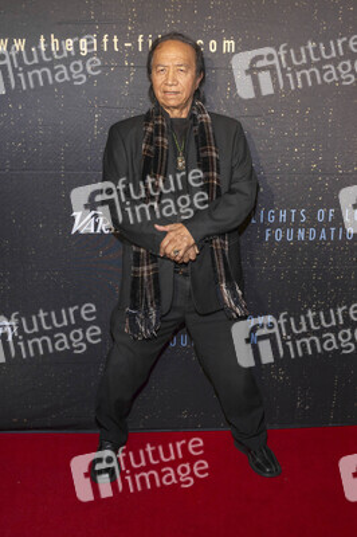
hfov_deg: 38.3
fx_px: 514
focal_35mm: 34
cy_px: 268
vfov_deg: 55.1
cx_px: 178
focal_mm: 34.5
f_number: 5.6
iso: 800
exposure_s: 1/200
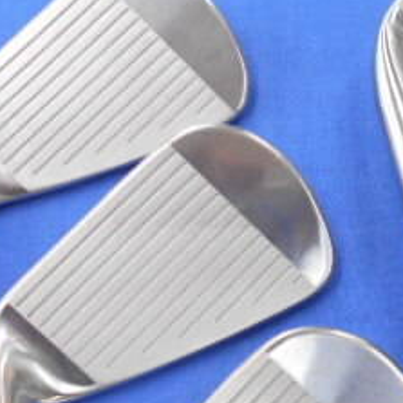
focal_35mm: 66
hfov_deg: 24.3
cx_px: 446
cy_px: 251
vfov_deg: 26.0
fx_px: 869
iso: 160
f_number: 3.2
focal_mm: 4.6
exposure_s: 1/30
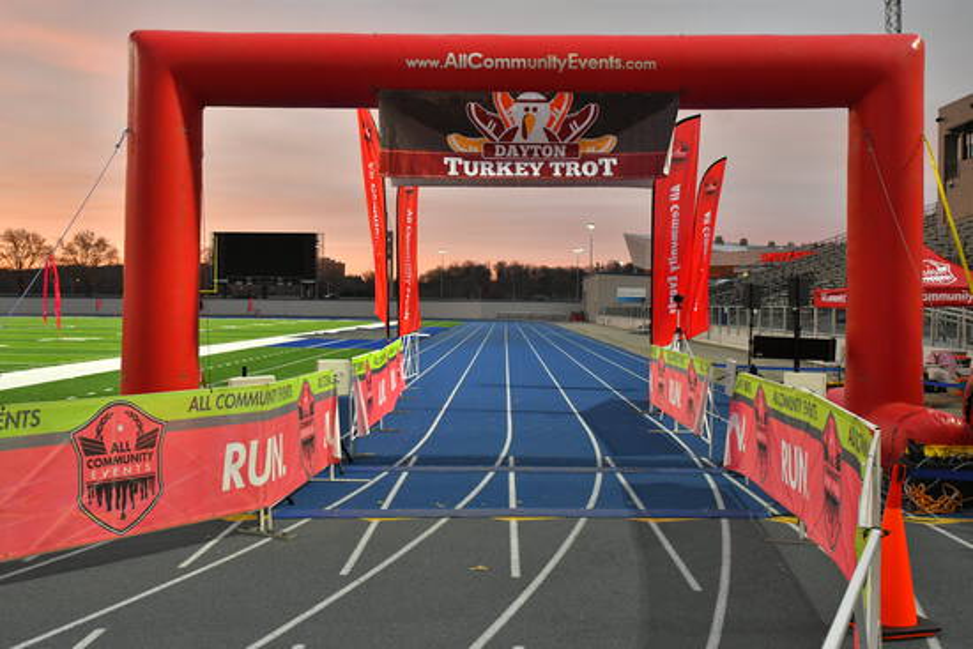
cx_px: 486
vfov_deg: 33.0
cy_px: 324
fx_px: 1095
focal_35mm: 40
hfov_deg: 47.9
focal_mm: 27
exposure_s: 1/200
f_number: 5.6
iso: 2000
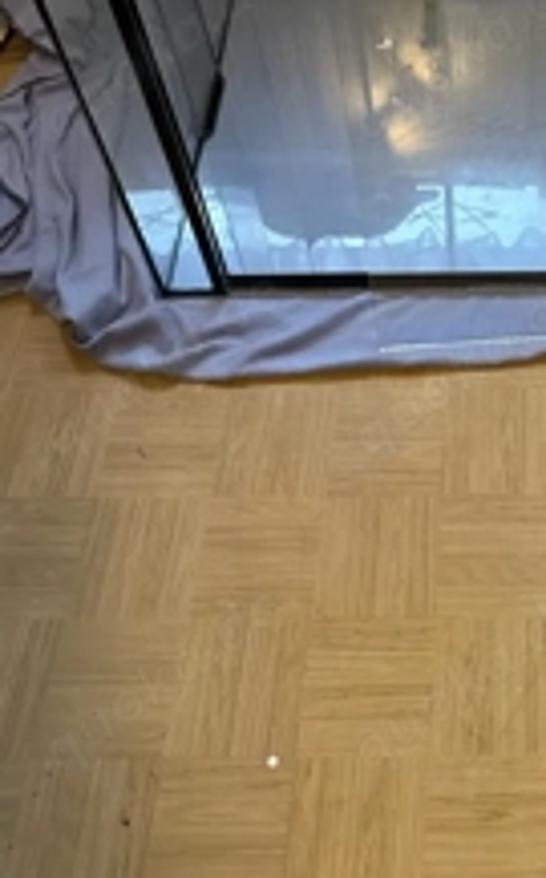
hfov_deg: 25.8
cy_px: 93
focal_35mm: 47
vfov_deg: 39.7
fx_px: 1123
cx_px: 558
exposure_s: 1/50
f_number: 1.78
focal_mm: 6.86
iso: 800
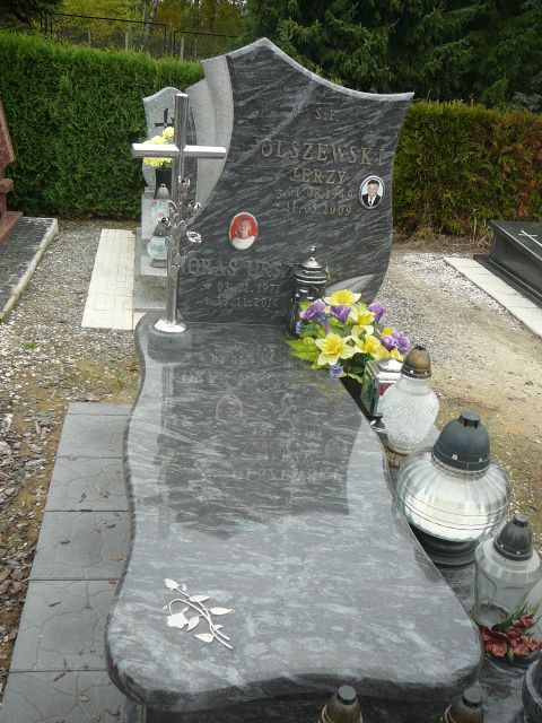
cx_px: 271
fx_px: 731
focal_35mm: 35
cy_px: 362
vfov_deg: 52.6
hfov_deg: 40.7
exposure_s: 1/80
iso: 80
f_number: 2.8
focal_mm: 5.2
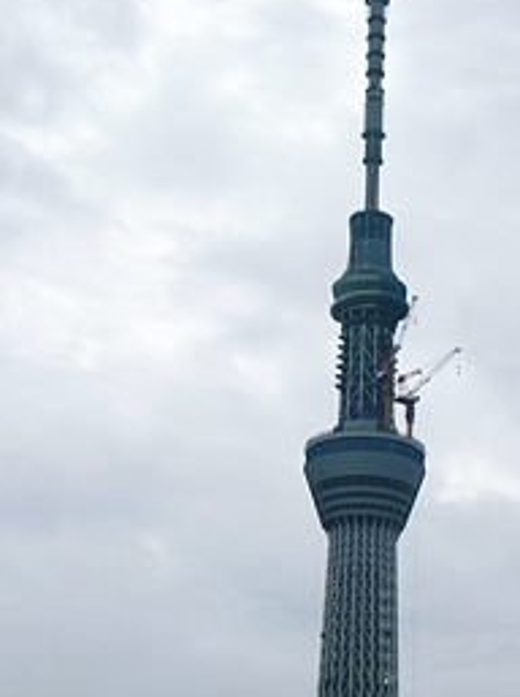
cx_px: 414
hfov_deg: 12.7
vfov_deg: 16.9
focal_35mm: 116
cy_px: 506
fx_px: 2329
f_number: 13
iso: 100
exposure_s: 1/125
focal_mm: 11.7
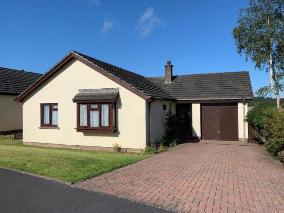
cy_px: 106
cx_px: 142
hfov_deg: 67.3
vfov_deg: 53.0
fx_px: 213
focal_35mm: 26
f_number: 1.8
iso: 25
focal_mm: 4.25
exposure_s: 1/3185
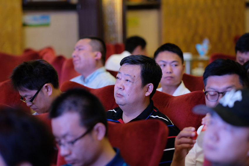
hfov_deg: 15.2
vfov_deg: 10.2
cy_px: 83
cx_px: 124
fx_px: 933
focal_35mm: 135
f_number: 2
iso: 800
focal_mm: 90
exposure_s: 1/100
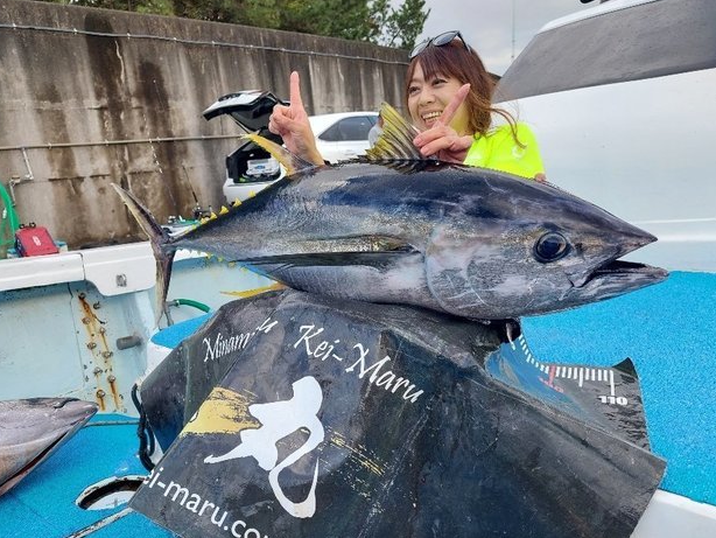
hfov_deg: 69.4
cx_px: 351
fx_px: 517
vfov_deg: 54.9
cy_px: 261
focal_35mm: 25
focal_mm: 5.23
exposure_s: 1/208
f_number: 1.8
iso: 40
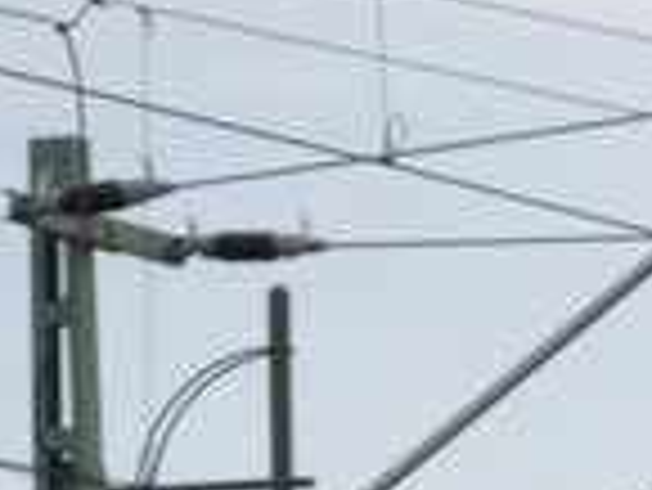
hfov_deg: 3.5
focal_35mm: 548
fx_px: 10330
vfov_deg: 2.7
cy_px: 1472
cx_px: 2581
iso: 800
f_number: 5.3
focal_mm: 46
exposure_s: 1/1000
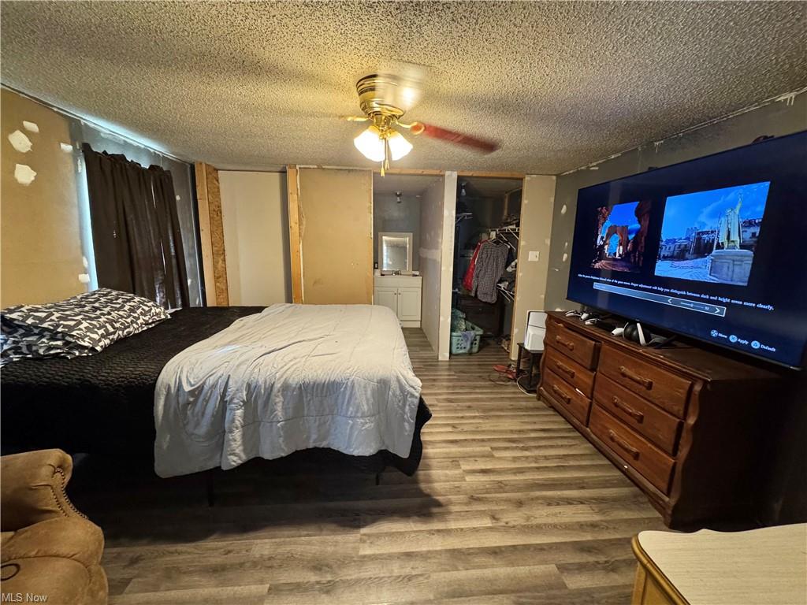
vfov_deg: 85.7
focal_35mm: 14
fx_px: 326
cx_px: 404
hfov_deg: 102.1
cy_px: 302
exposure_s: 1/60
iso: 800
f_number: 2.2
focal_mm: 2.22
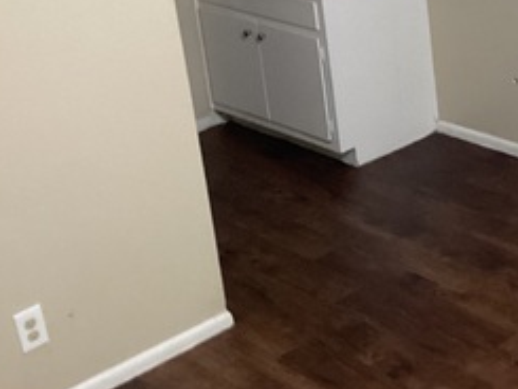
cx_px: 535
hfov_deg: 23.0
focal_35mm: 81
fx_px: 1213
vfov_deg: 18.0
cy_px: 68
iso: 400
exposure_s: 1/40
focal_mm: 3.3
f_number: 2.4
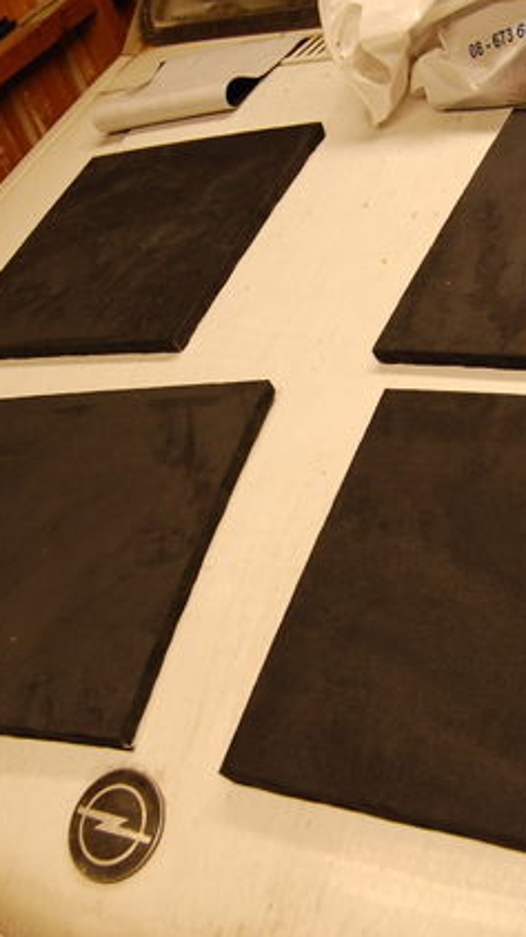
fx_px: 1360
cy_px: 471
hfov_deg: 21.9
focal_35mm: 55
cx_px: 308
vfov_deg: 38.0
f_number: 5
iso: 400
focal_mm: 23
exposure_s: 1/100
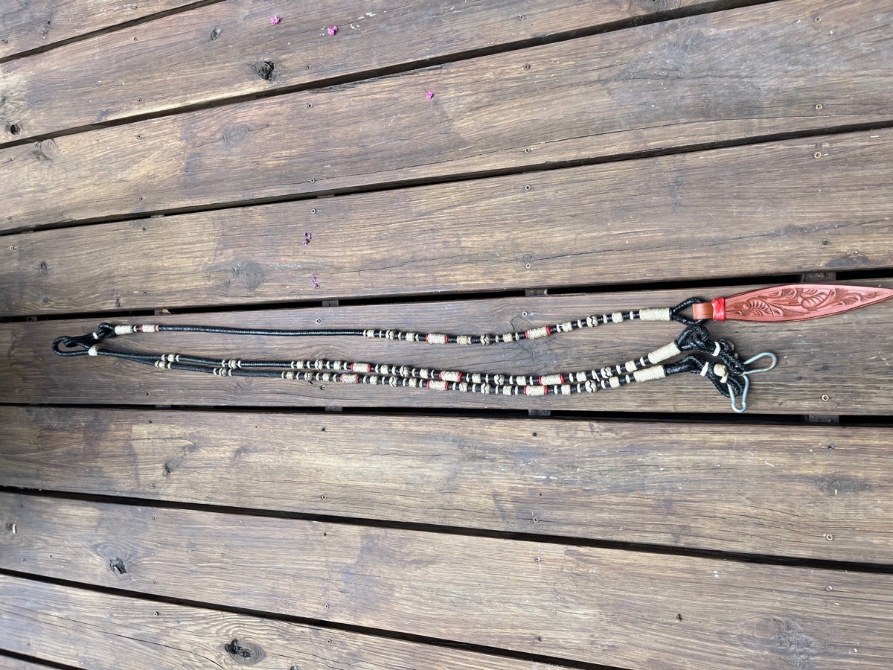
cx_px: 446
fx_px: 671
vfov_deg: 53.1
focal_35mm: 26
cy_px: 335
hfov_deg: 67.3
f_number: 1.6
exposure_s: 1/510
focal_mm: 5.1
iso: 50
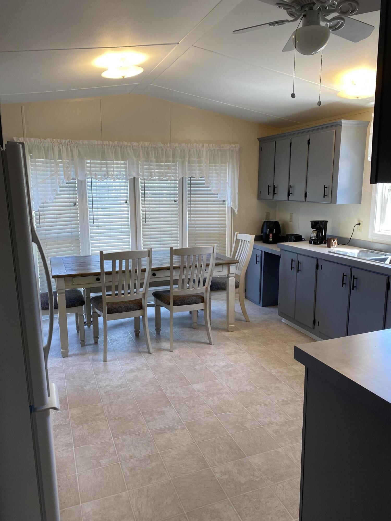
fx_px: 392
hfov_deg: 53.1
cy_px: 260
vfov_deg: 67.3
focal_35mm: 26
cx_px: 196
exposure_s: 1/120
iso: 64
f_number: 1.8
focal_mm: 4.25
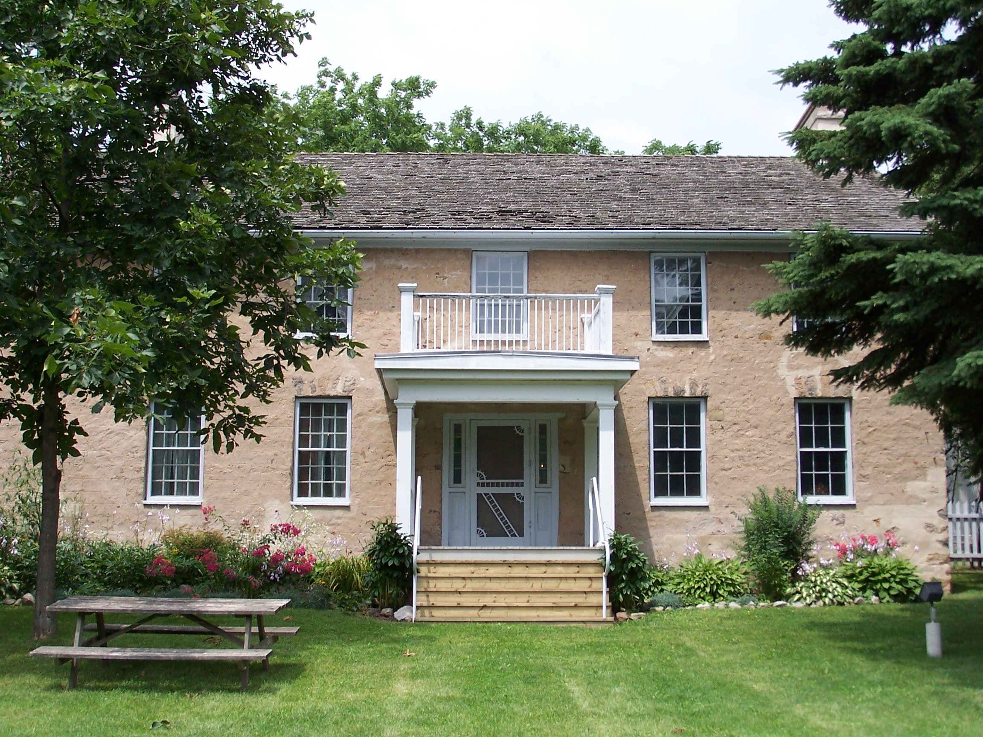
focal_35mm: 51
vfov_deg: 28.6
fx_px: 1448
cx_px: 492
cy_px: 368
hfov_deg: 37.5
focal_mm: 8.5
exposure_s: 1/500
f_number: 4.5
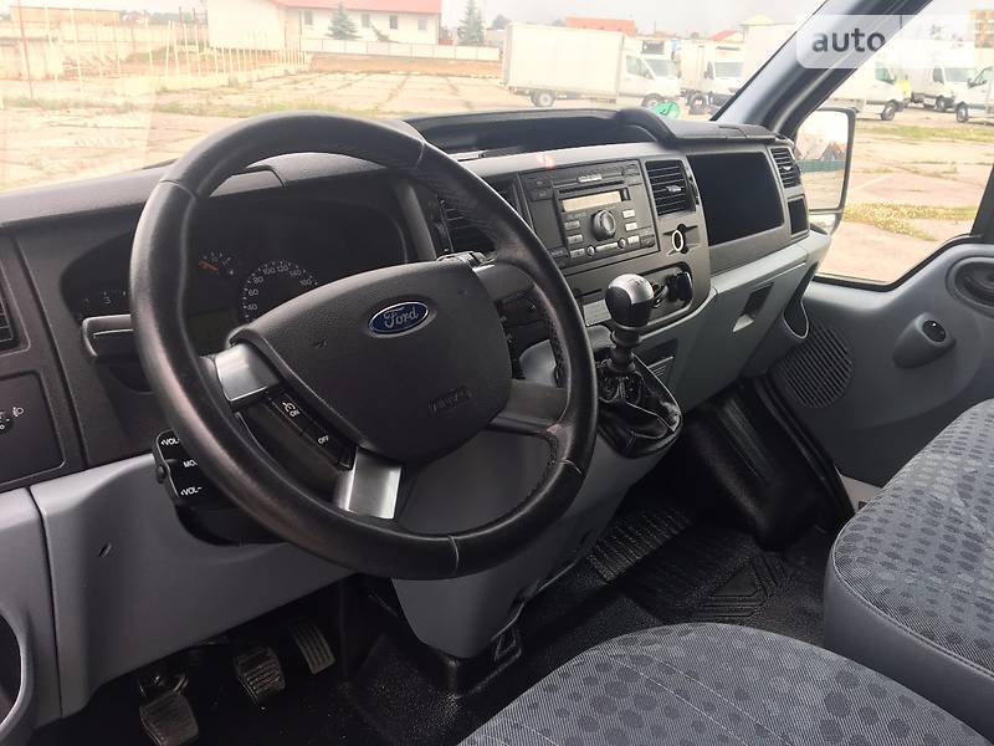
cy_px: 373
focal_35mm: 29
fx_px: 833
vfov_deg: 48.2
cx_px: 497
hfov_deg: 61.7
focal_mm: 4.2
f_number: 2.2
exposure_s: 1/100
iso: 32
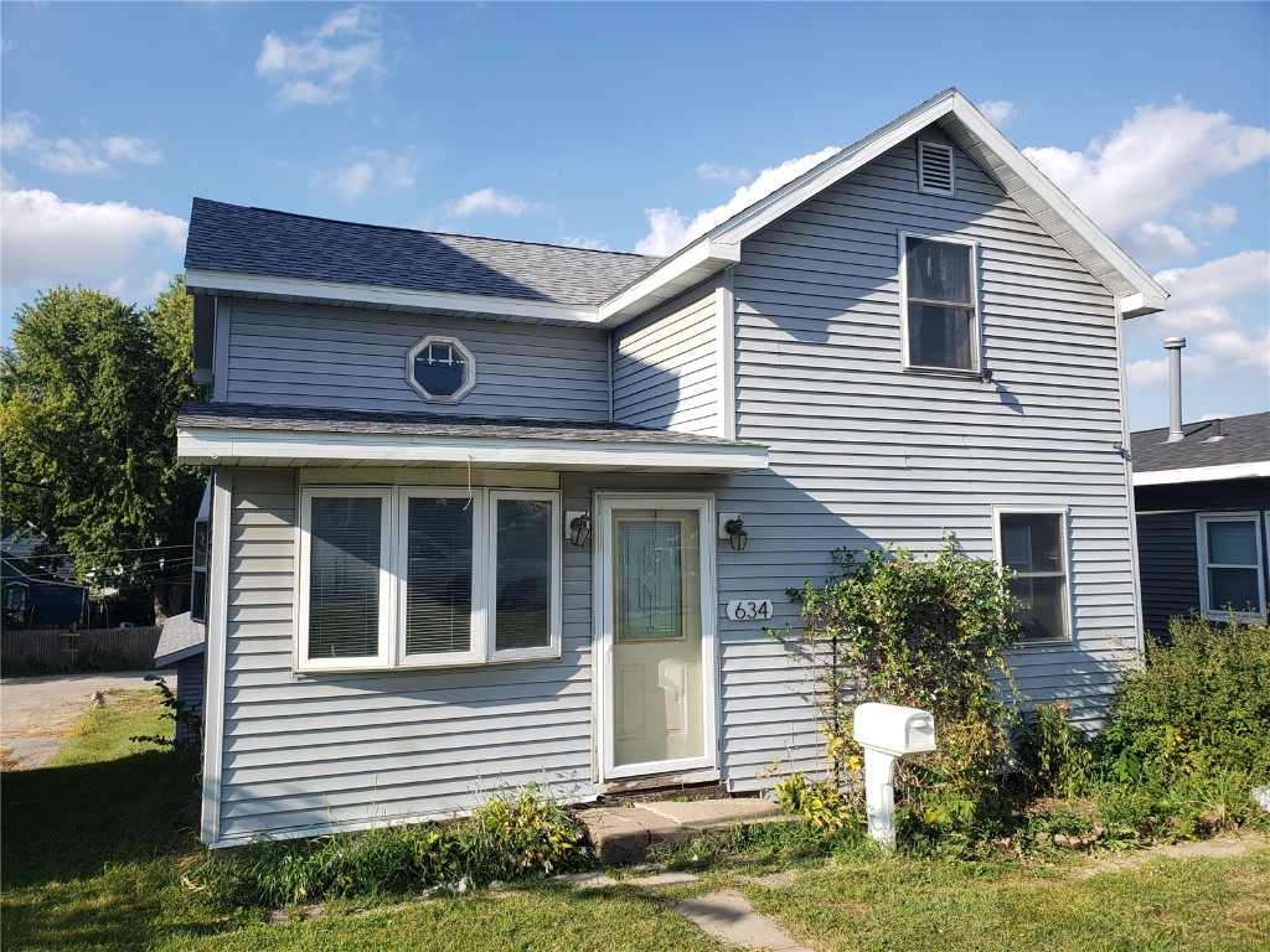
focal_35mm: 26
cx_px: 635
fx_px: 954
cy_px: 476
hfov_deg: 67.3
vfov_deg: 53.1
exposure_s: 1/878
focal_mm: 4.3
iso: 50
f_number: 2.4
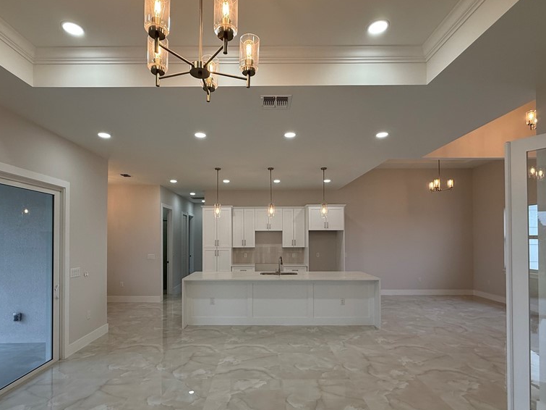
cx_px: 258
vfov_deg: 68.3
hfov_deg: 84.6
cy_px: 234
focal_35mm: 19
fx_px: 300
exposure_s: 1/120
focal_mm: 2.22
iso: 80
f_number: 2.2
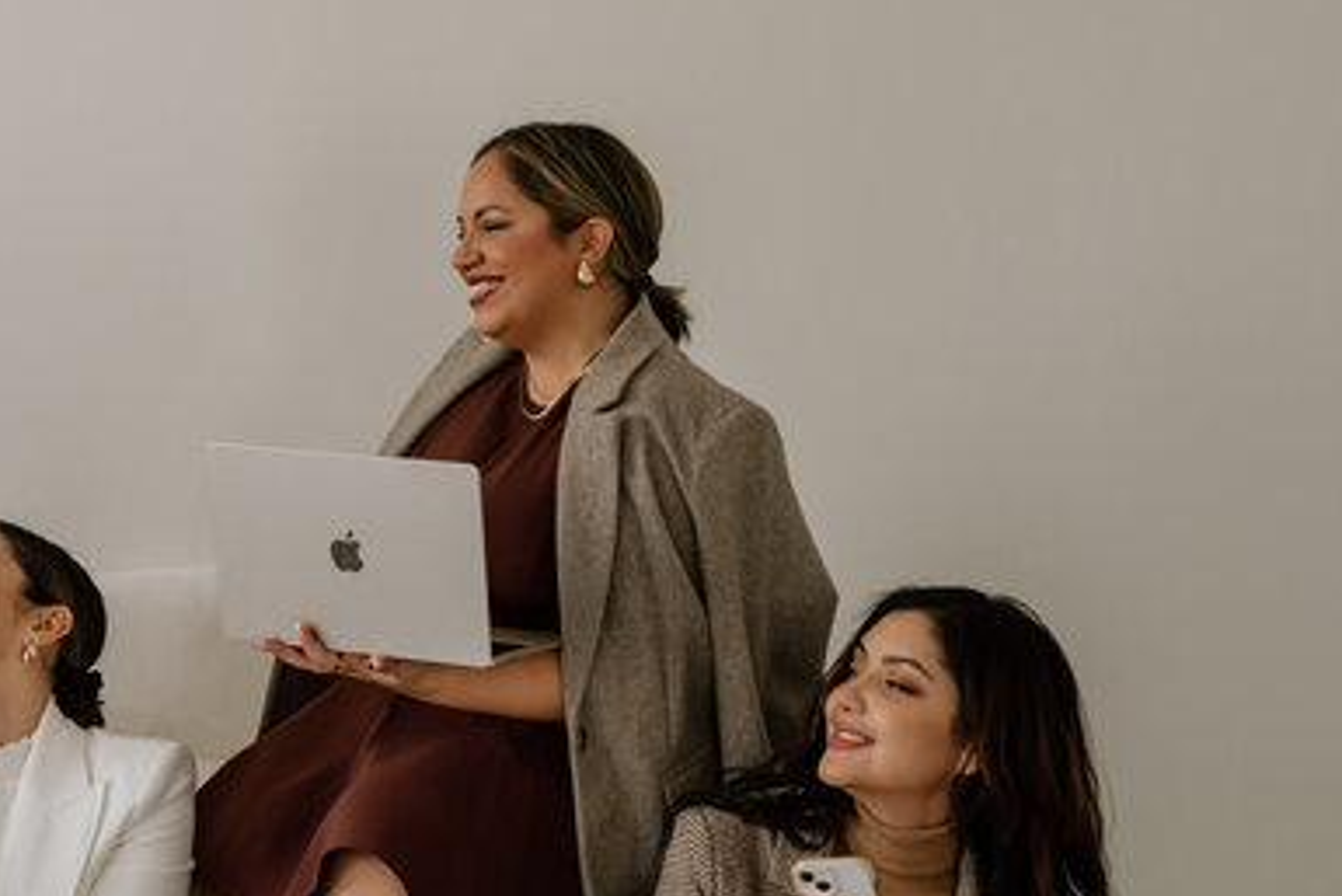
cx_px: 77
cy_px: 777
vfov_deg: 13.1
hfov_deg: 19.2
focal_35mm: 104
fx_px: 3878
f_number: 2.8
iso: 500
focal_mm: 50
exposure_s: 1/250
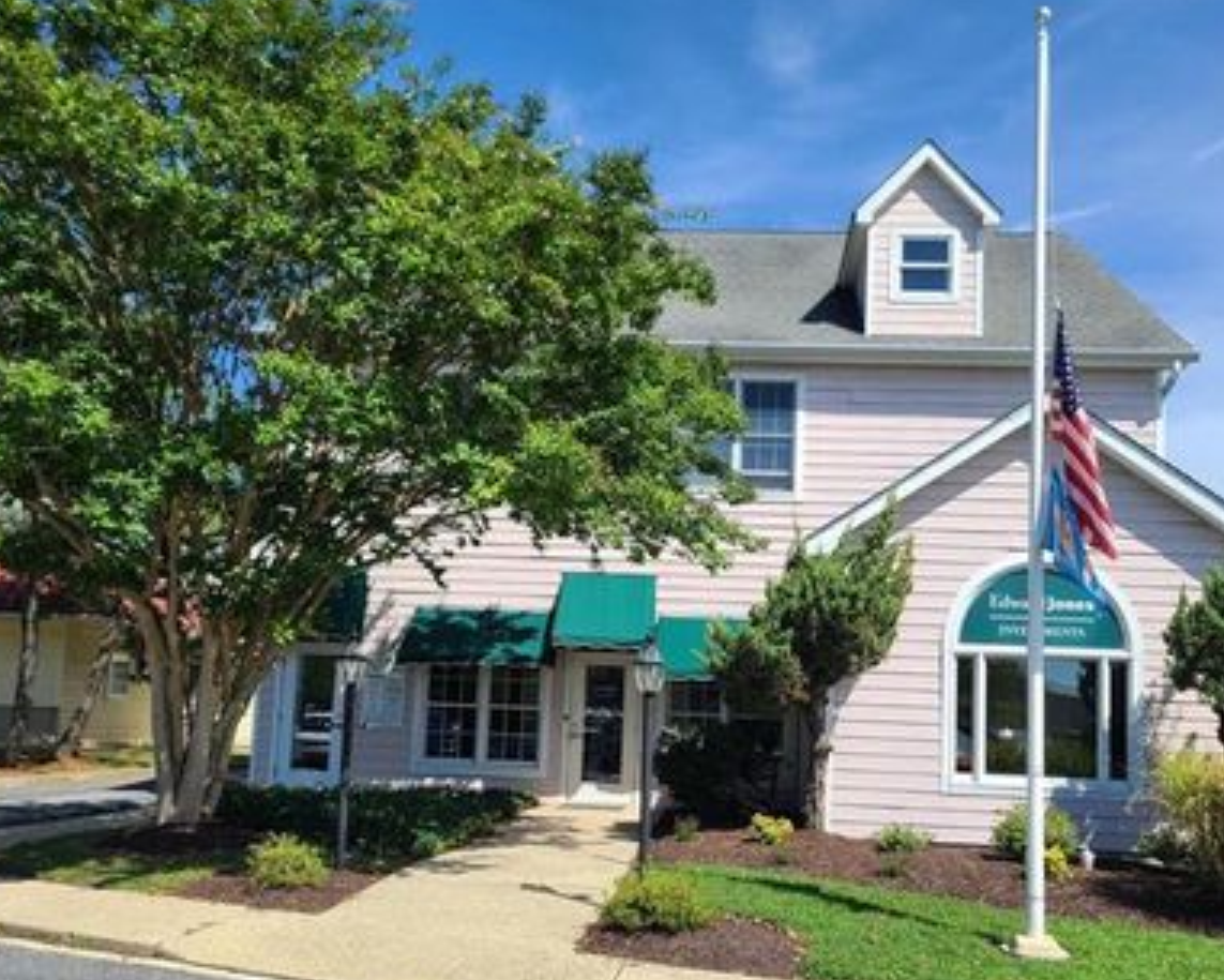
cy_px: 583
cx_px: 655
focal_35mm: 32
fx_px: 1160
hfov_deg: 55.6
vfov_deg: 45.6
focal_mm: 7
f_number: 1.8
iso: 16
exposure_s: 1/876
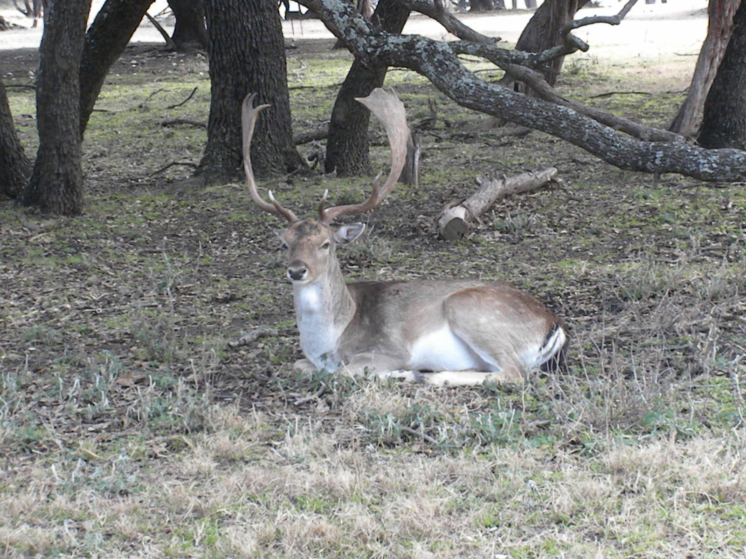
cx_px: 373
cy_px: 280
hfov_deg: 16.6
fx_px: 2565
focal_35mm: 119
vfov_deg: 12.5
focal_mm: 21
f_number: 5.1
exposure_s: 1/270
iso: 690
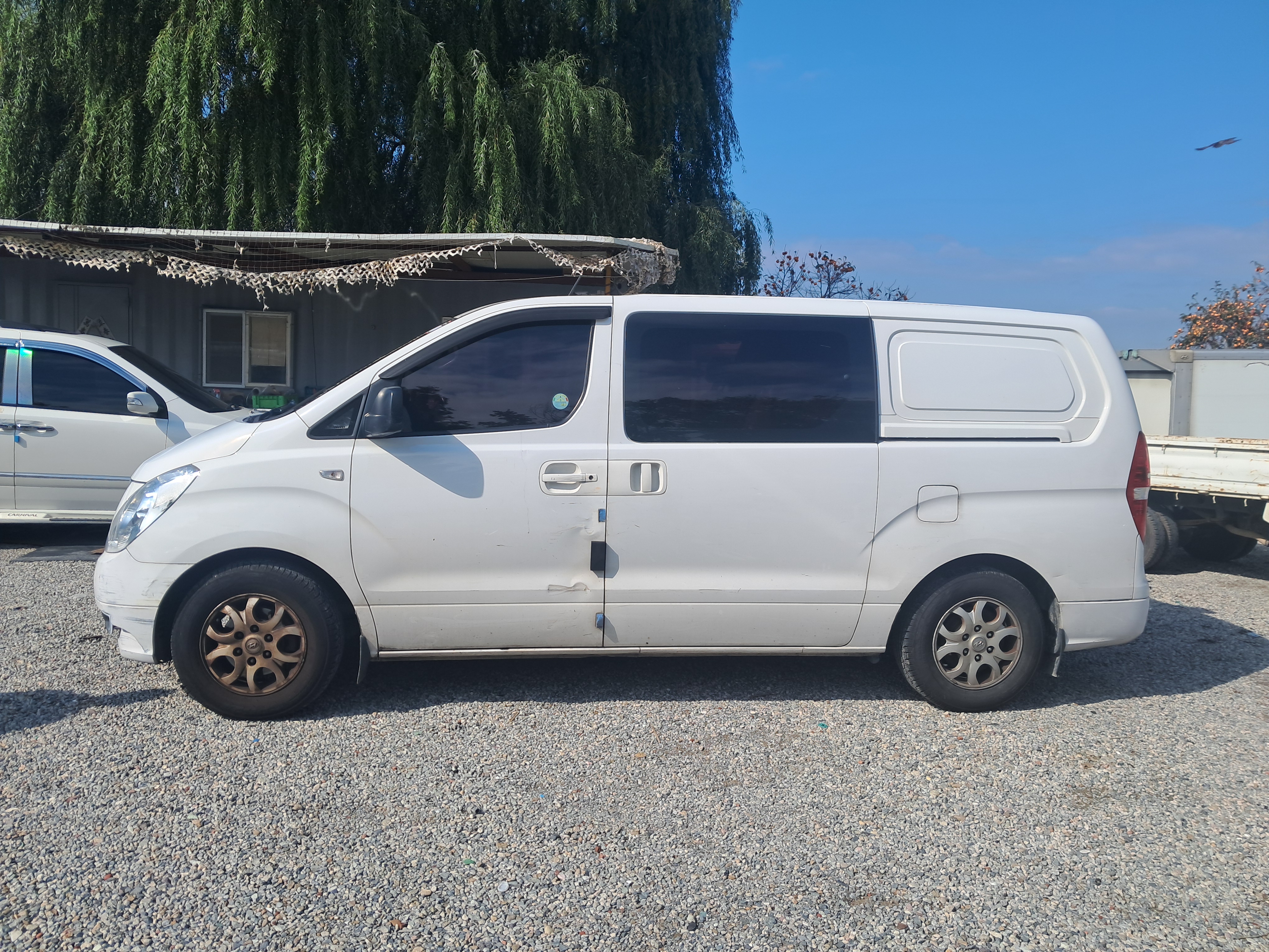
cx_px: 634
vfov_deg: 51.4
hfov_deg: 65.3
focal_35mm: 27
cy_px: 476
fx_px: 990
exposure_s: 1/960
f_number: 1.8
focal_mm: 4
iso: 50
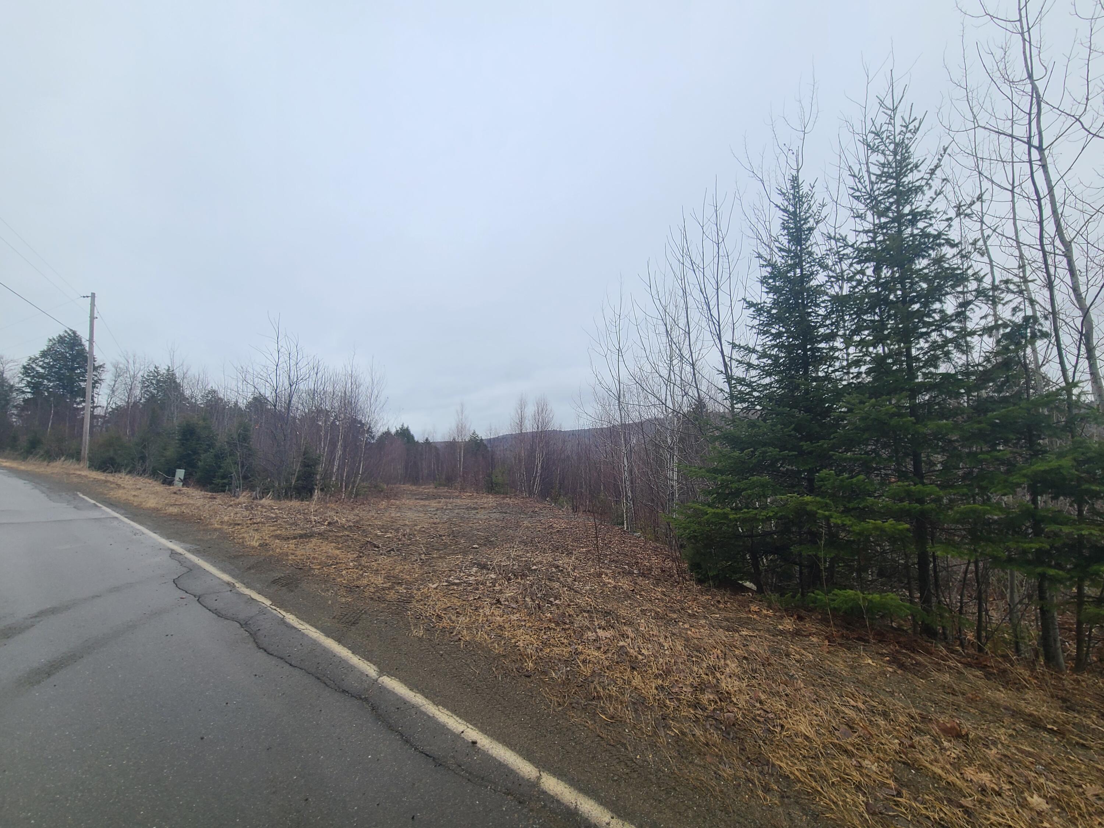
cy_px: 414
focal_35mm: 13
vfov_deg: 89.9
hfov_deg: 106.2
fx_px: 415
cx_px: 552
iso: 50
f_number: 2.2
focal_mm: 2.2
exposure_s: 1/322
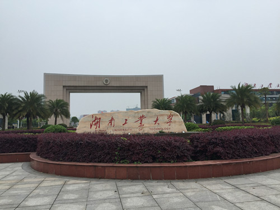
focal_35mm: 29
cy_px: 105
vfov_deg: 48.2
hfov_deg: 61.7
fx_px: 235
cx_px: 140
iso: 32
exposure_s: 1/1068
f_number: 2.2
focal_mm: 4.15
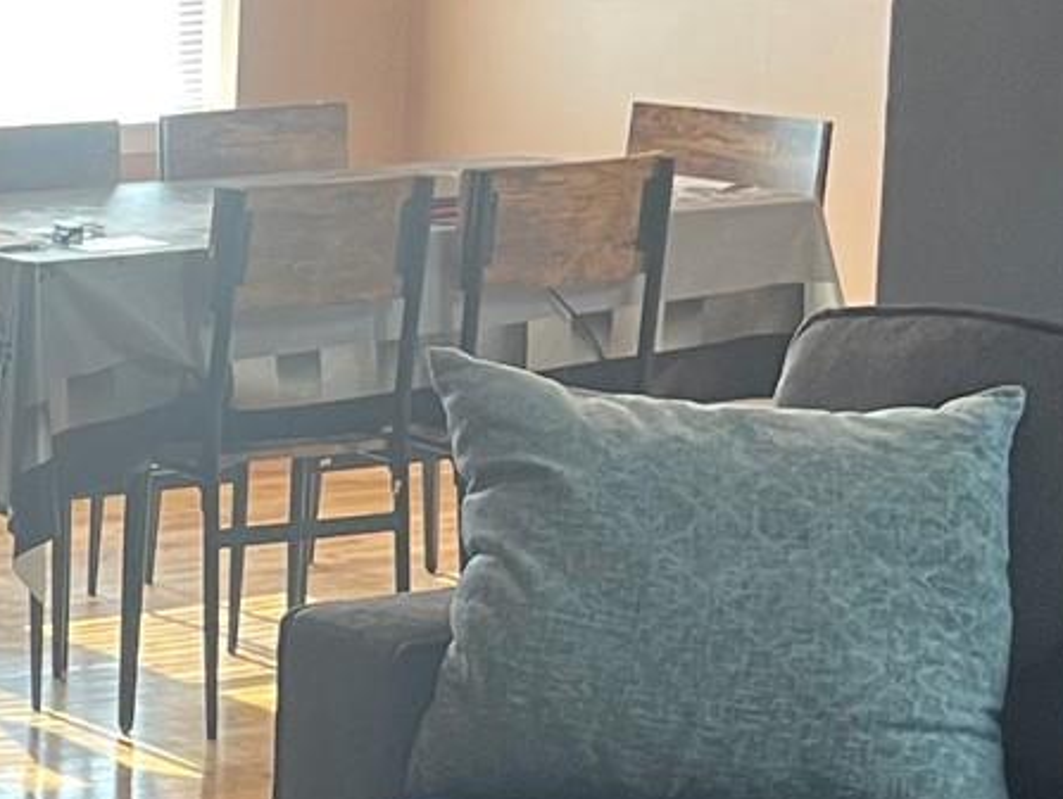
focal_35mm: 119
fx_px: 3657
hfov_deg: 14.8
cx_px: -730
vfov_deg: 12.5
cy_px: 359
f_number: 1.5
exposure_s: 1/60
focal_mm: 5.7
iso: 100
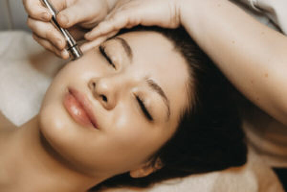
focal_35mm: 50
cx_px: 144
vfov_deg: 27.0
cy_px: 96
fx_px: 399
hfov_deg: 39.6
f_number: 3.5
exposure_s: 1/200
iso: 400
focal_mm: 50
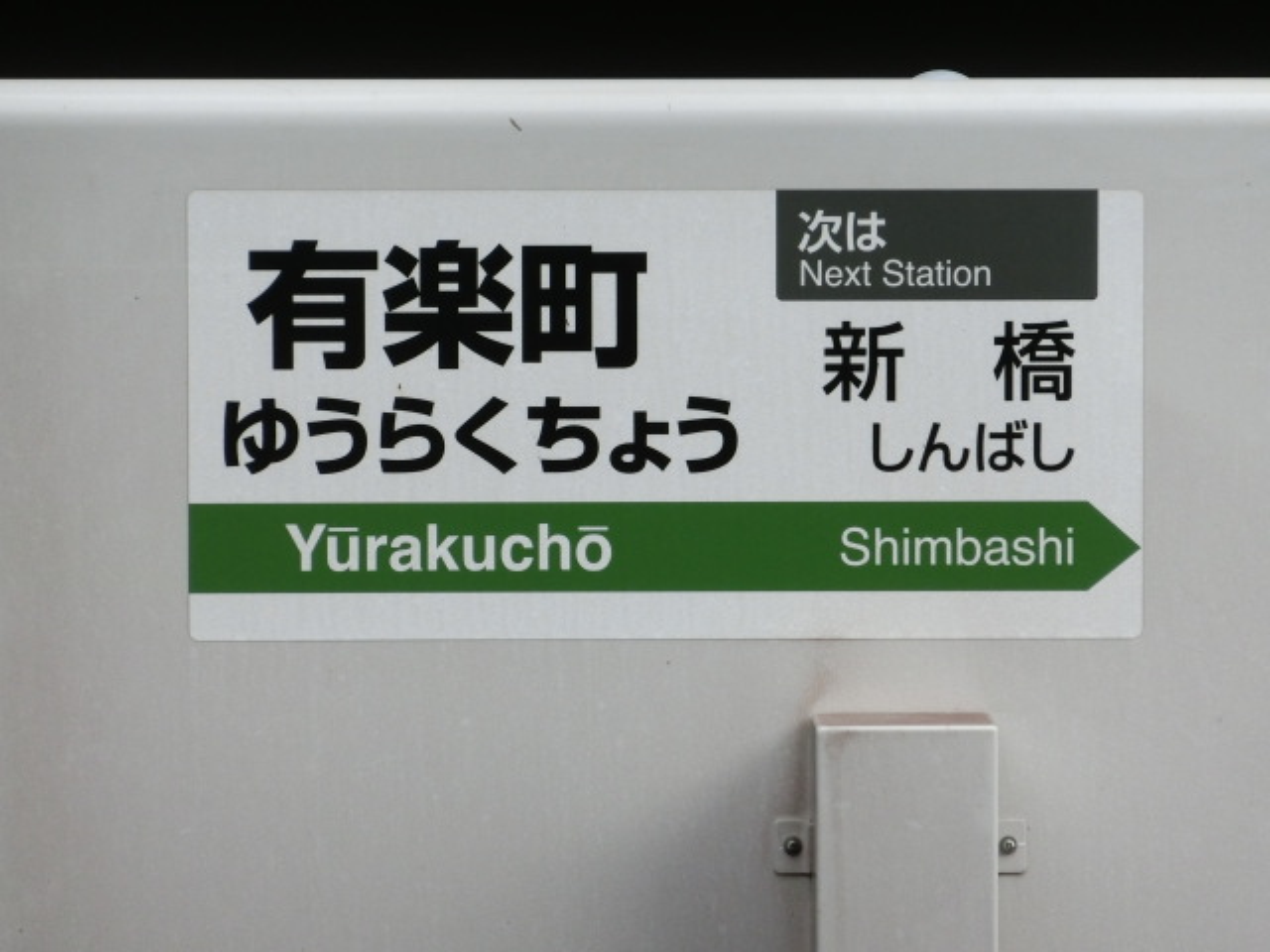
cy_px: 476
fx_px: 14418
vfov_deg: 3.8
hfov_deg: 5.0
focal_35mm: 393
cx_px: 635
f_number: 5.7
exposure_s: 1/400
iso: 320
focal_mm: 70.1
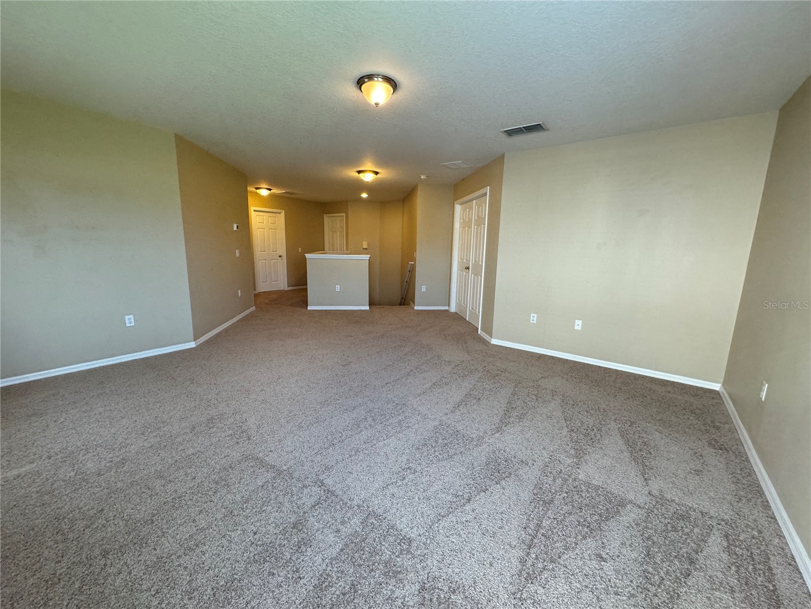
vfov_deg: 85.7
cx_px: 406
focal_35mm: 14
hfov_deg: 102.1
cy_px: 304
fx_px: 328
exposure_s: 1/120
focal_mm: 2.22
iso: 250
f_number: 2.2
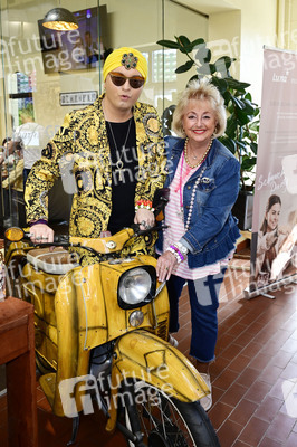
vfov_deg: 63.7
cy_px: 224
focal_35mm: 29
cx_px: 148
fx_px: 359
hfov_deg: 44.9
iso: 1250
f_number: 5.6
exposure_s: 1/200
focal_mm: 29
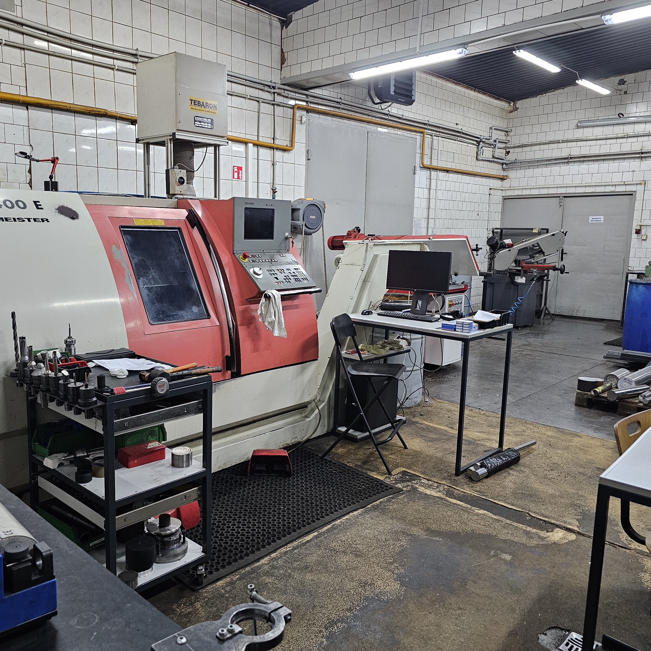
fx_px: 596
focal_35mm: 28
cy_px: 320
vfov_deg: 57.3
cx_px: 265
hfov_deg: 56.9
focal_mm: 6.3
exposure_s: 1/100
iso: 640
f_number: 1.7
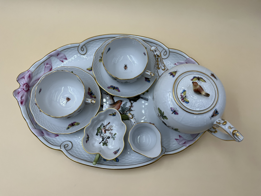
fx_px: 196
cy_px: 98
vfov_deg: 53.1
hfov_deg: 67.3
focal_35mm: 26
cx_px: 130
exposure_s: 1/871
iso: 50
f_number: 1.6
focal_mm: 5.1
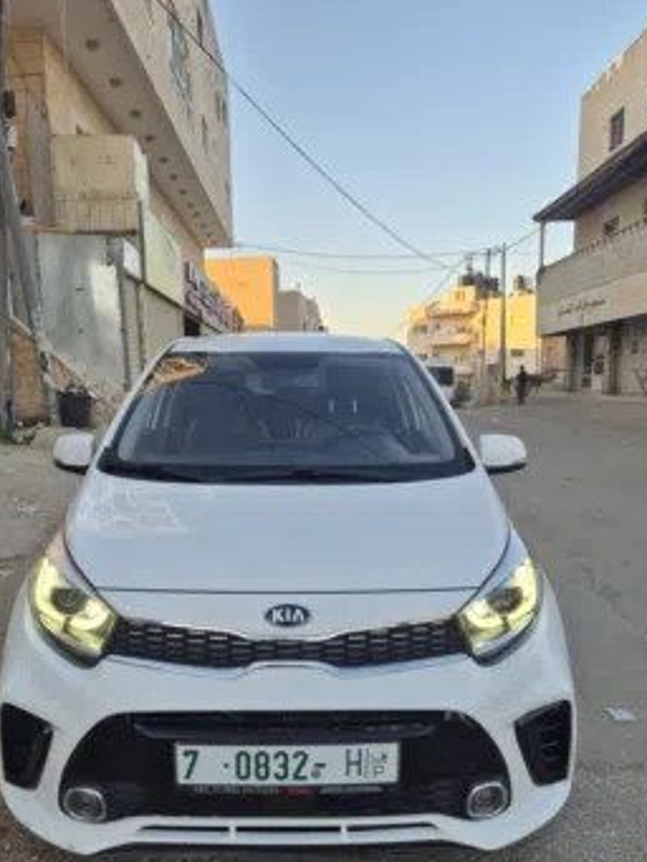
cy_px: 498
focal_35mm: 27
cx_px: 293
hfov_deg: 51.3
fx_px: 672
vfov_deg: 64.9
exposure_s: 1/221
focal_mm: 5.4
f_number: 1.8
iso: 25
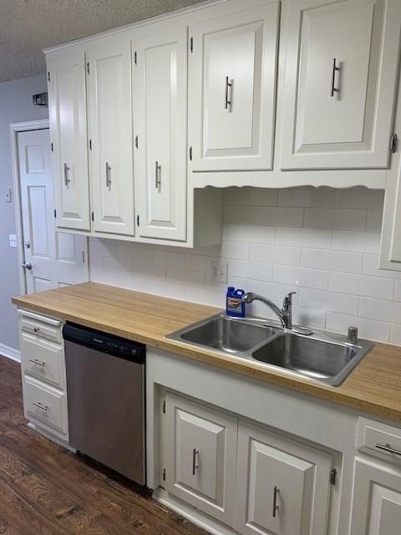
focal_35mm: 26
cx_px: 200
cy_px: 268
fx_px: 402
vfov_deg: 67.3
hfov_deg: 53.1
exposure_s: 1/60
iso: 50
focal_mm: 4.25
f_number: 1.8
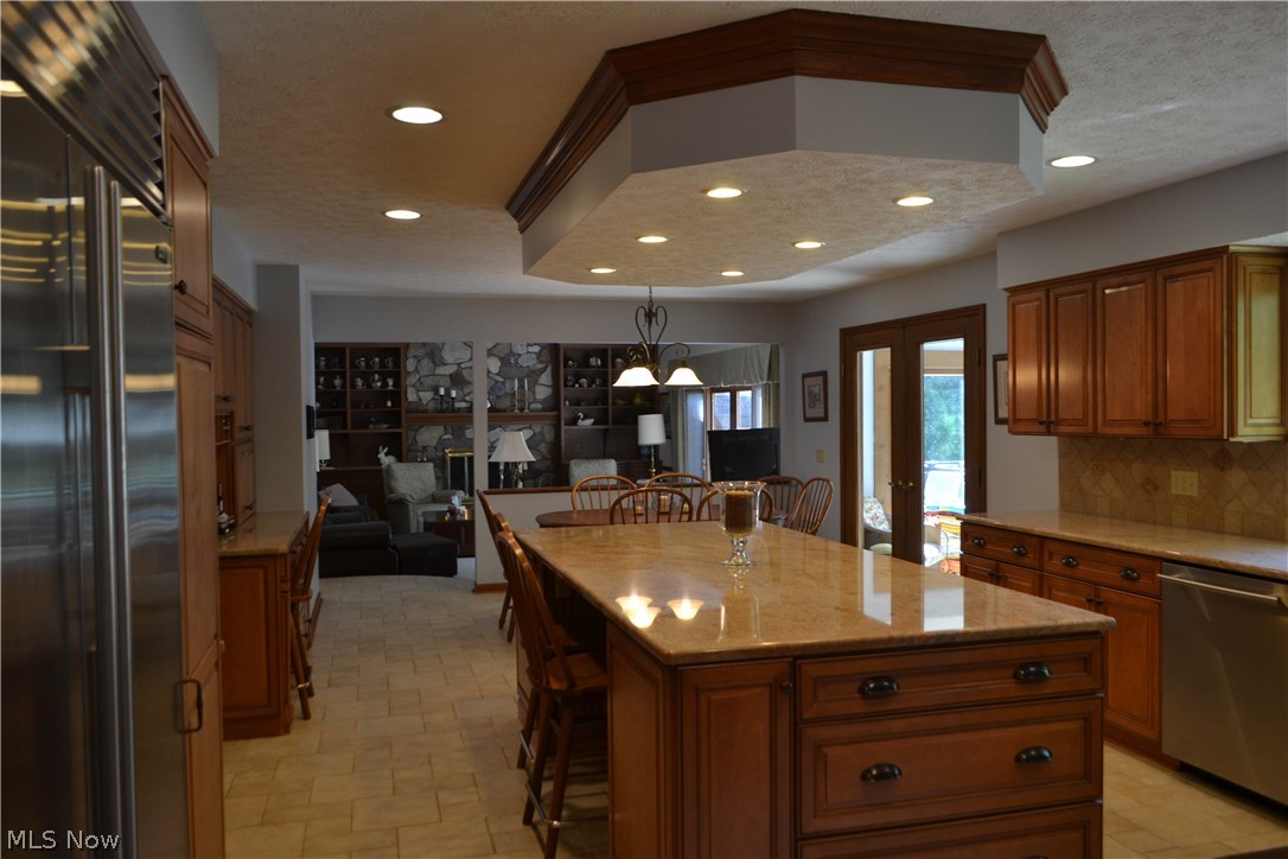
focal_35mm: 27
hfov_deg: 67.4
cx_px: 644
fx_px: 966
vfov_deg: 47.9
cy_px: 430
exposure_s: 1/60
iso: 400
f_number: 3.5
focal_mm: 18
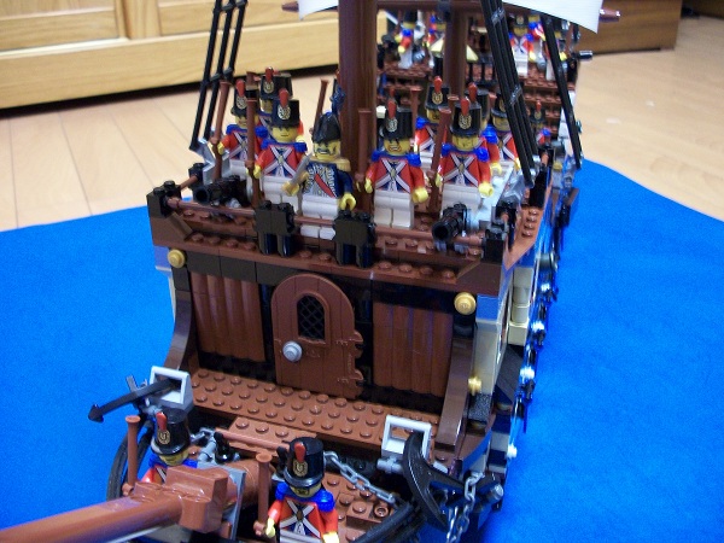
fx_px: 732
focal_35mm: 35
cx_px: 362
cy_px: 272
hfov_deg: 52.6
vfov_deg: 40.7
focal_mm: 6.3
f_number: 3.1
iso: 250
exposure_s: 1/4
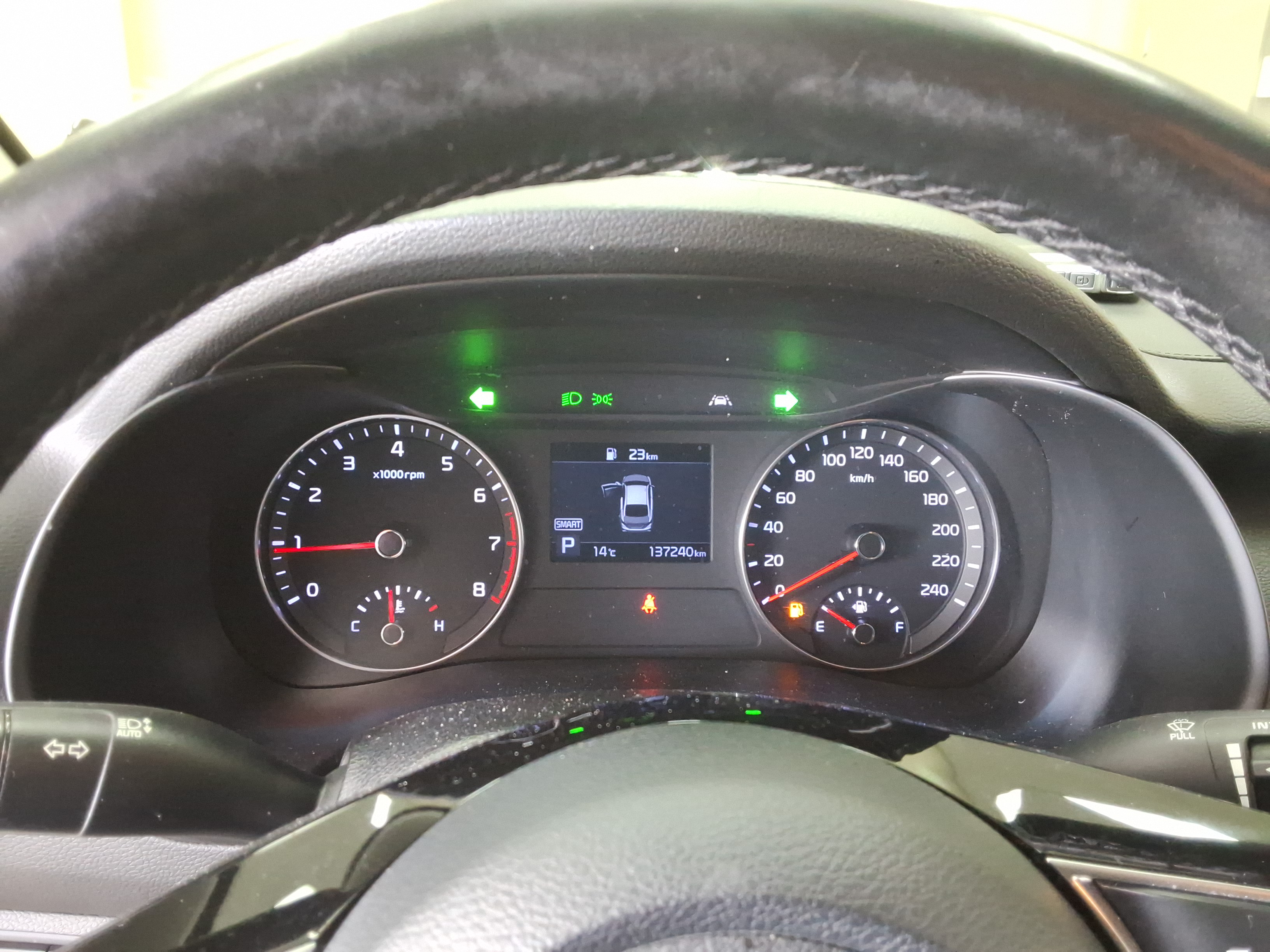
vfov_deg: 49.7
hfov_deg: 63.4
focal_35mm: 28
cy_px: 476
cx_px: 635
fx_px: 1027
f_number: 1.9
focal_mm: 2.91
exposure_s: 1/24
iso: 267
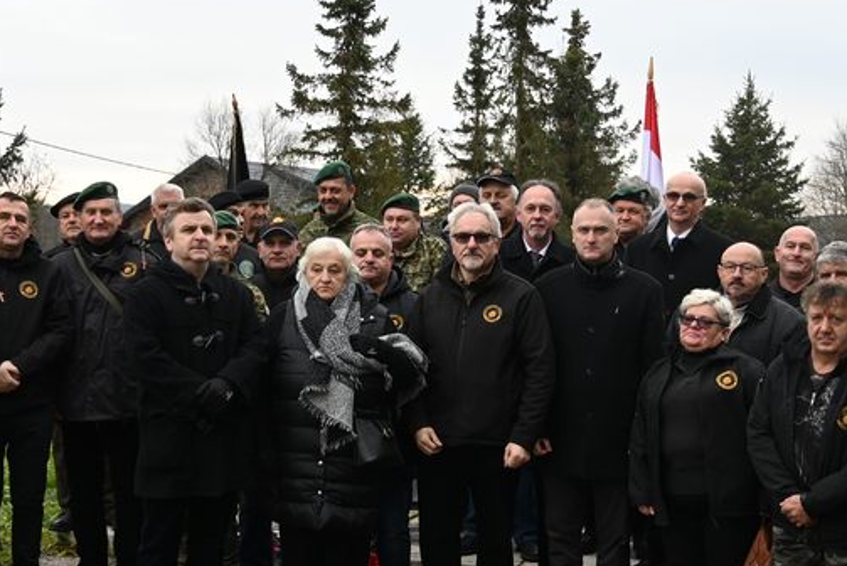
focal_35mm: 62
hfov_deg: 32.4
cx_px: 433
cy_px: 329
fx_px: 1460
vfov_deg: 21.9
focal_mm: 26
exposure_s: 1/250
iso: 360
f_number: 4
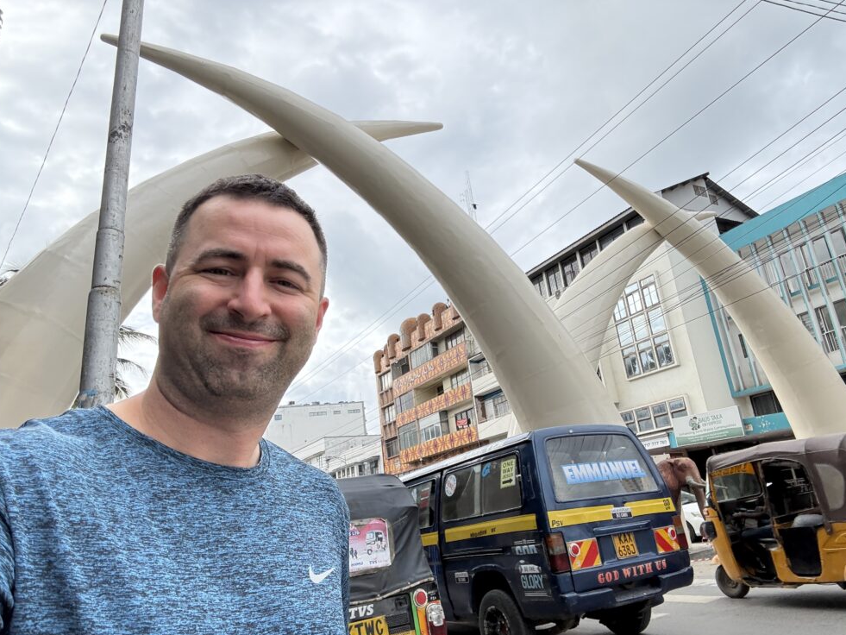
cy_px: 330
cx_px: 429
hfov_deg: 71.6
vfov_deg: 56.8
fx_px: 587
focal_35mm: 24
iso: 40
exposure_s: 1/684
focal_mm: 2.69
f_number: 1.9
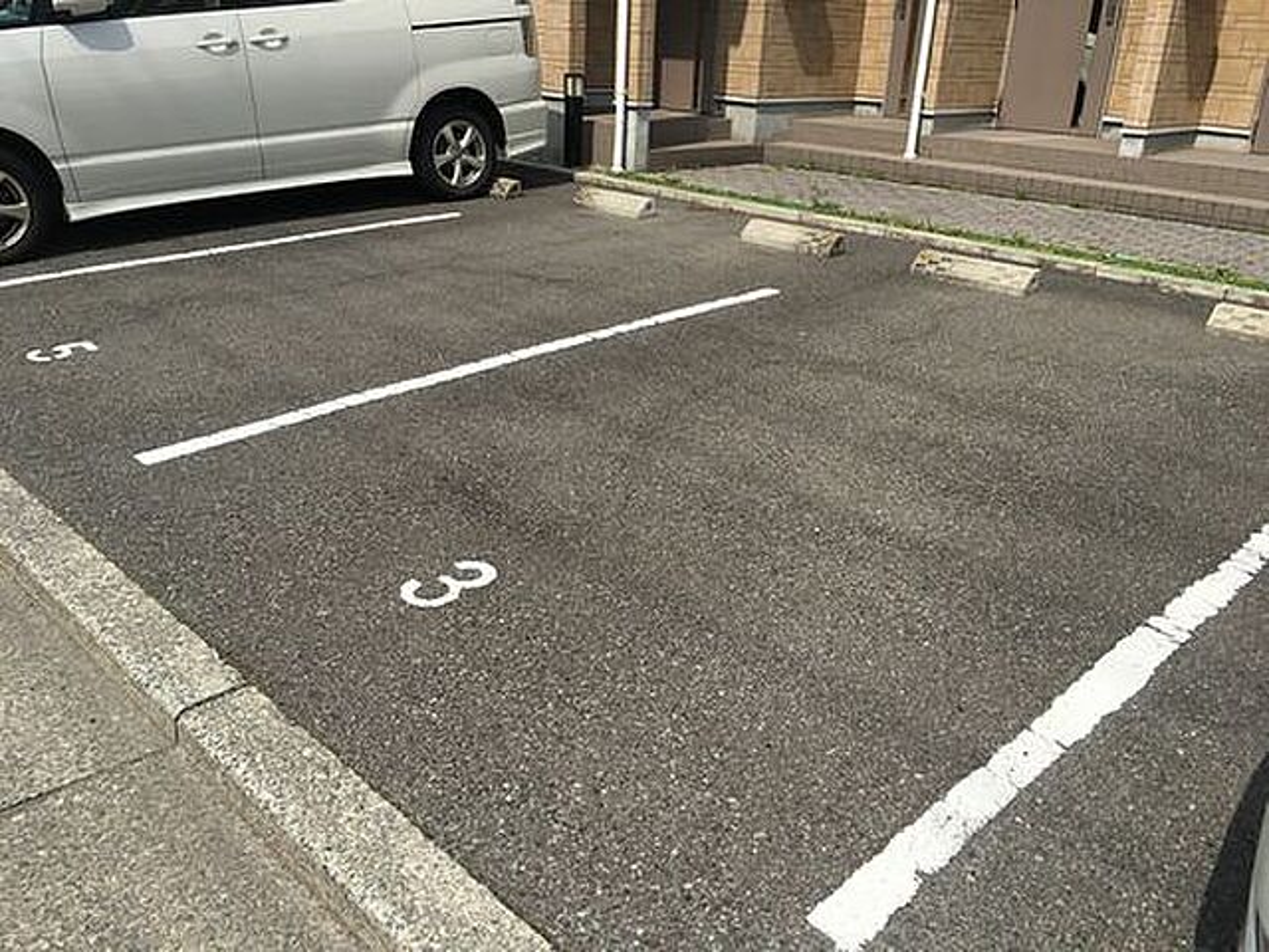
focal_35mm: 29
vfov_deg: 48.2
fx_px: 1063
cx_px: 634
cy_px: 476
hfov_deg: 61.7
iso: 25
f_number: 2.2
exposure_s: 1/2079
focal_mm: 4.15
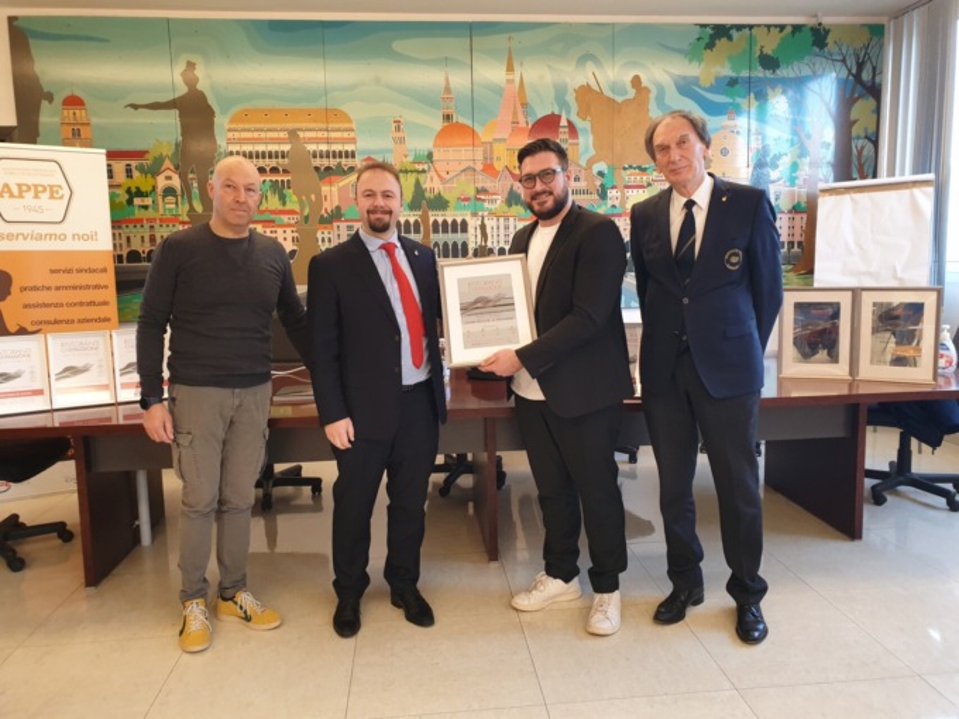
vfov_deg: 53.1
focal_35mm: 26
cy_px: 360
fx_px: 720
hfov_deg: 67.3
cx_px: 480
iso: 250
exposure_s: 1/50
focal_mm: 4.3
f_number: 2.4
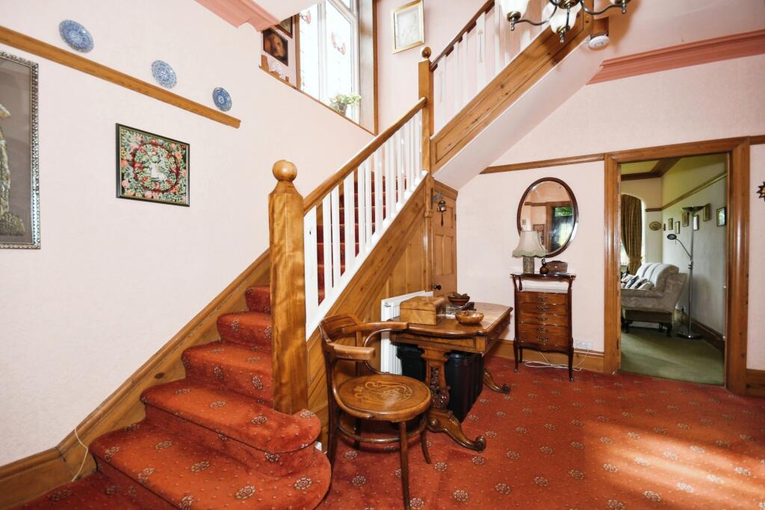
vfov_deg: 77.3
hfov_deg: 100.4
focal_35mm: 15
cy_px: 255
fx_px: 319
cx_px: 382
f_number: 8
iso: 400
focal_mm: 10
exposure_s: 1/60
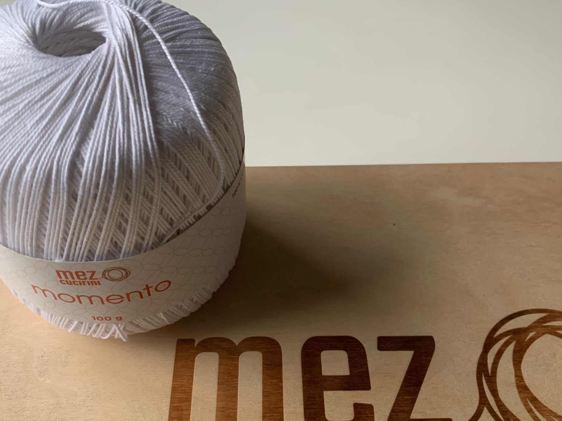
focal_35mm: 35
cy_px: 256
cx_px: 297
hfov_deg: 52.6
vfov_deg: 40.5
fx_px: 568
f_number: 1.8
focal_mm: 4.25
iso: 250
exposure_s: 1/60
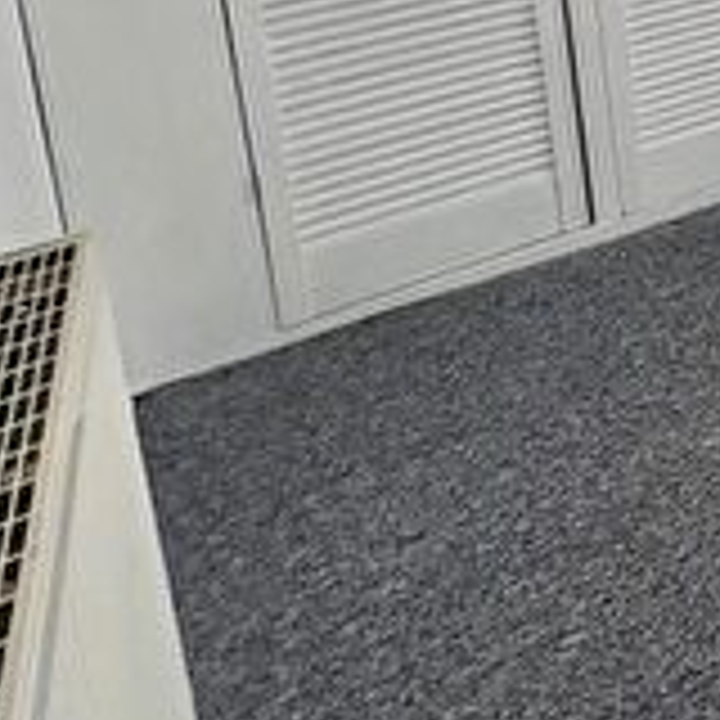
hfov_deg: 17.5
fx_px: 1271
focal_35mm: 54
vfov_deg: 25.5
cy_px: -299
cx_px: 1552
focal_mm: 2.22
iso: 64
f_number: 2.2
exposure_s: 1/247
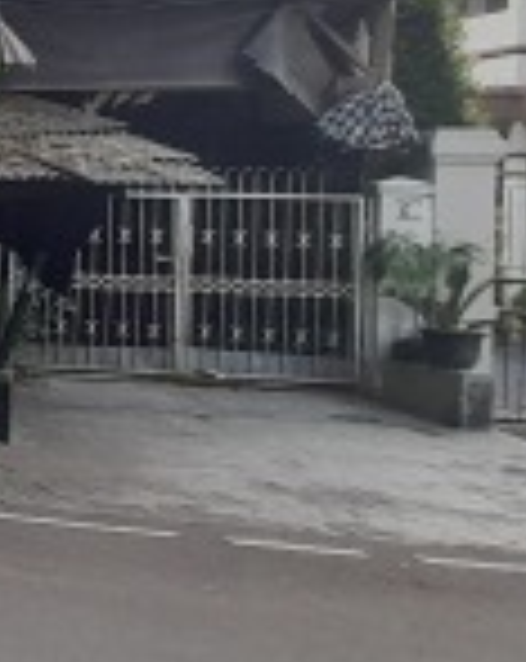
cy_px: 221
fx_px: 1035
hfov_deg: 14.9
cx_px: -758
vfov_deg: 35.1
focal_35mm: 53
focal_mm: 1.42
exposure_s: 1/100
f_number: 2.2
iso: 80
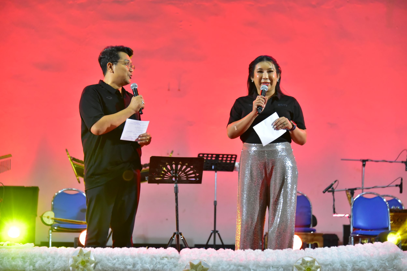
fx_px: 1380
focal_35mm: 122
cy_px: 136
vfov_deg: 11.2
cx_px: 204
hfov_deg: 16.8
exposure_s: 1/160
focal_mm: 122
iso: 6400
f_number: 5.6
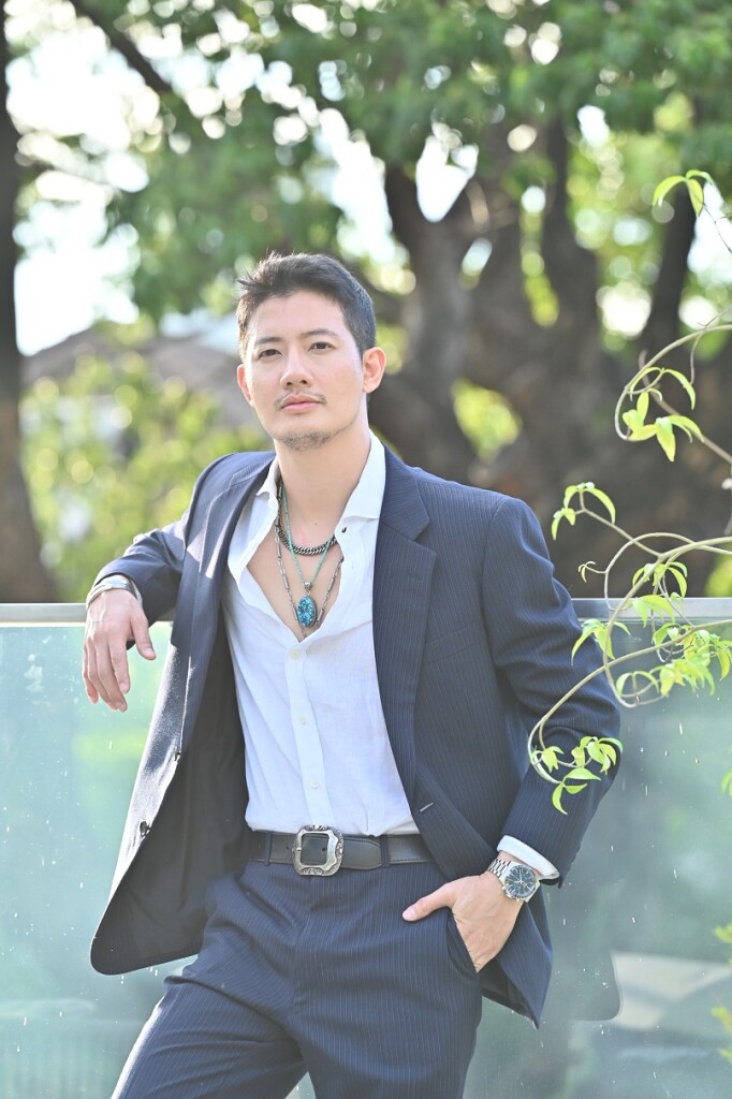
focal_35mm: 160
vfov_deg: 12.8
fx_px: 4883
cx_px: 366
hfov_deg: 8.6
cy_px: 550
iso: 640
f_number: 4.5
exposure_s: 1/500
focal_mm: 160
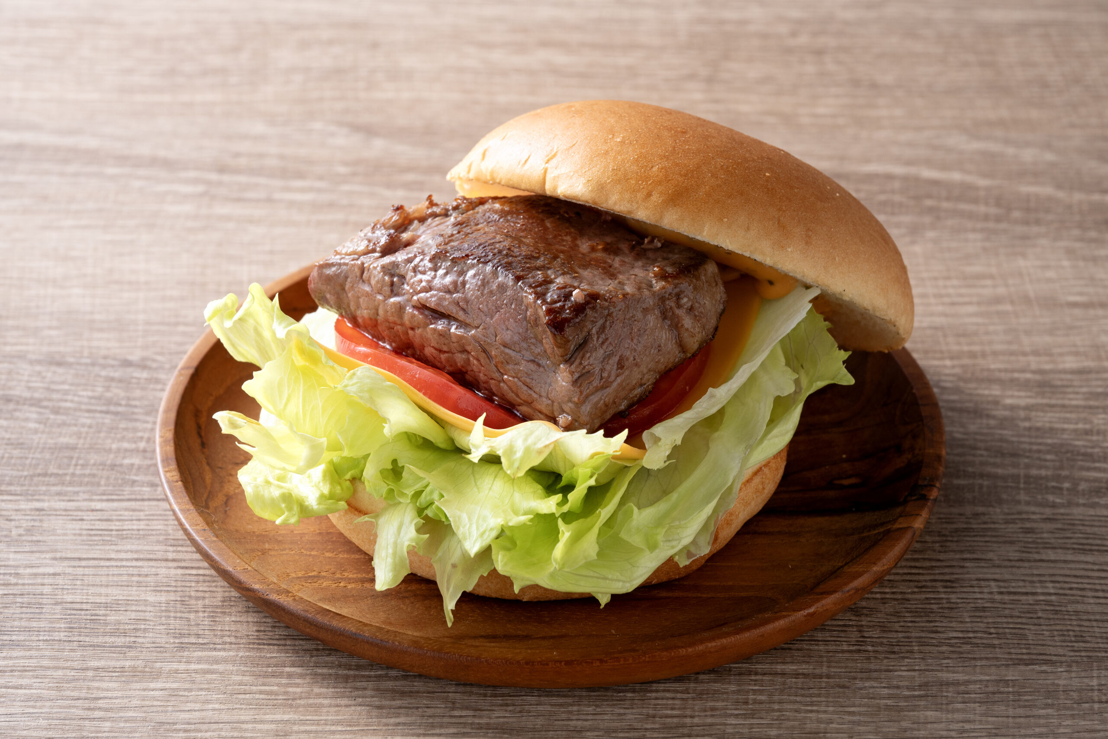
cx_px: 554
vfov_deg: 11.4
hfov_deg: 17.1
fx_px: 3693
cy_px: 370
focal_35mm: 120
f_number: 16
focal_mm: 120
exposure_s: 1/200
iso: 400
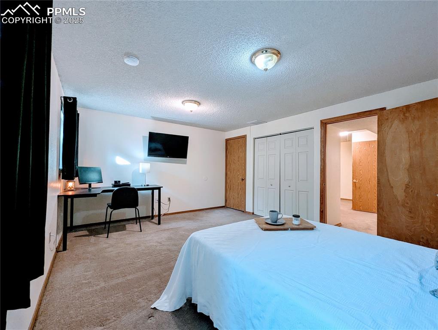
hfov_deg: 106.1
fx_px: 165
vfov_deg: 90.1
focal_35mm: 13
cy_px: 165
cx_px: 219
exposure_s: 1/24
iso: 139
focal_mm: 1.95
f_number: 2.2
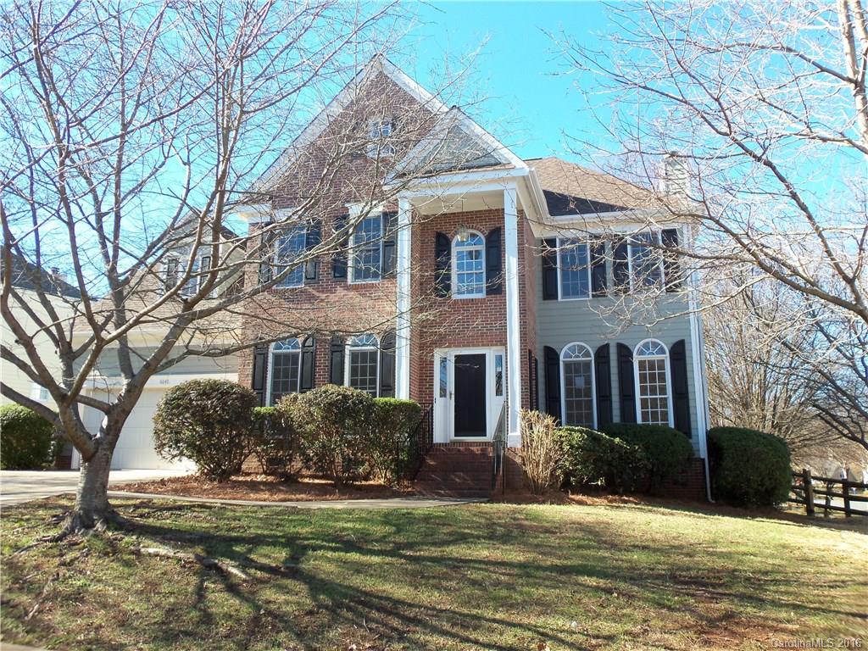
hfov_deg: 61.7
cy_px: 326
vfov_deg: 48.2
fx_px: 727
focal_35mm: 29
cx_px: 434
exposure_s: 1/160
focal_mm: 5.2
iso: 80
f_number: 3.4
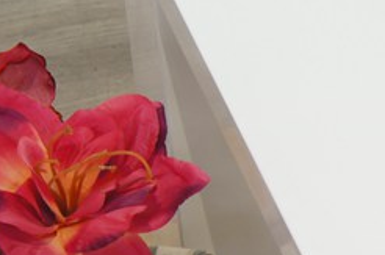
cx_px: 587
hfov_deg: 11.5
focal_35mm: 171
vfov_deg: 8.0
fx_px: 1821
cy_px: 214
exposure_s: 1/4
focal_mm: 35
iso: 200
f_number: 10
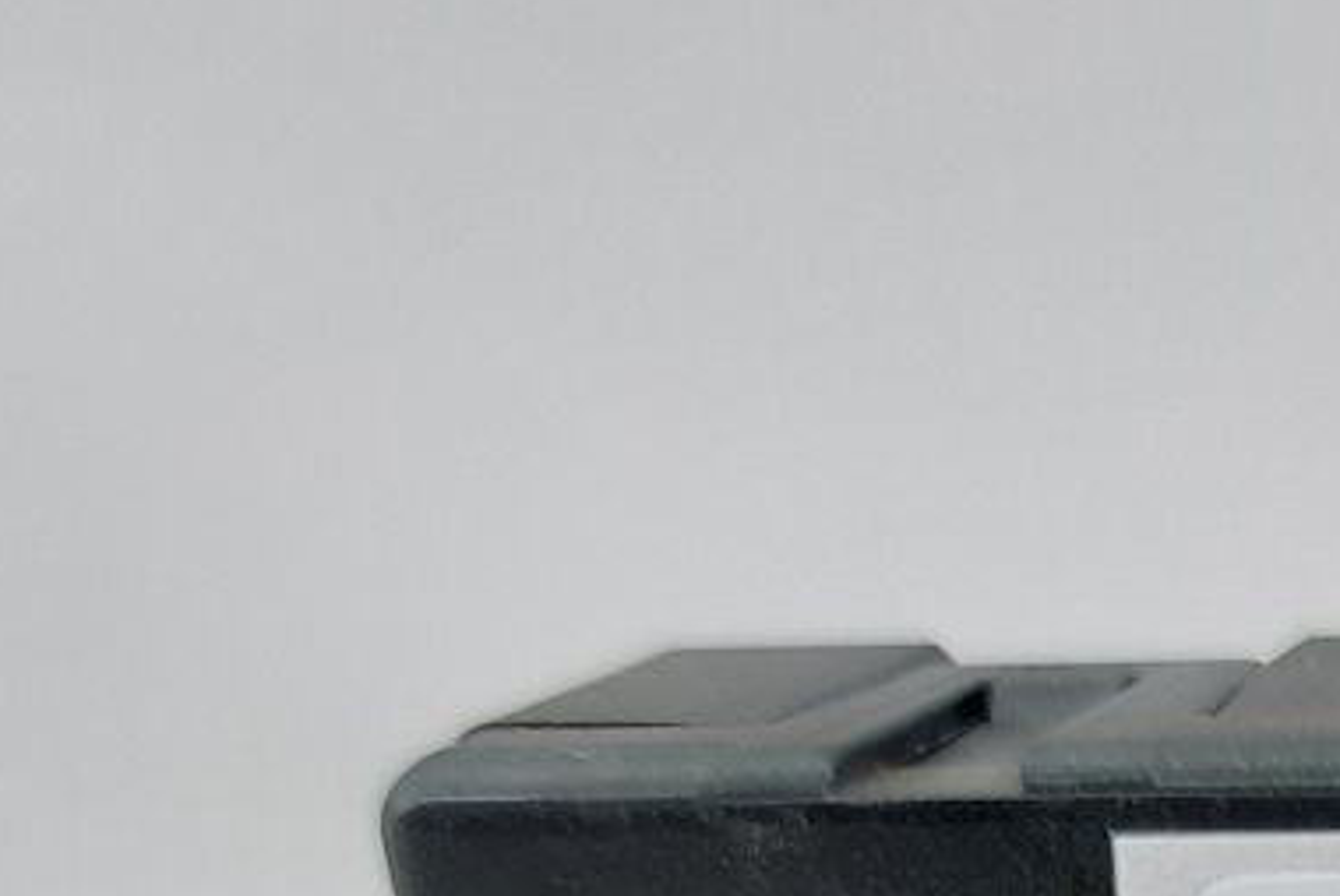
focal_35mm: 91
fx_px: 3390
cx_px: 1941
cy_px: 1806
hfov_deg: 19.7
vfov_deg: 13.0
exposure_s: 1/50
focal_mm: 5.23
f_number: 1.8
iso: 100
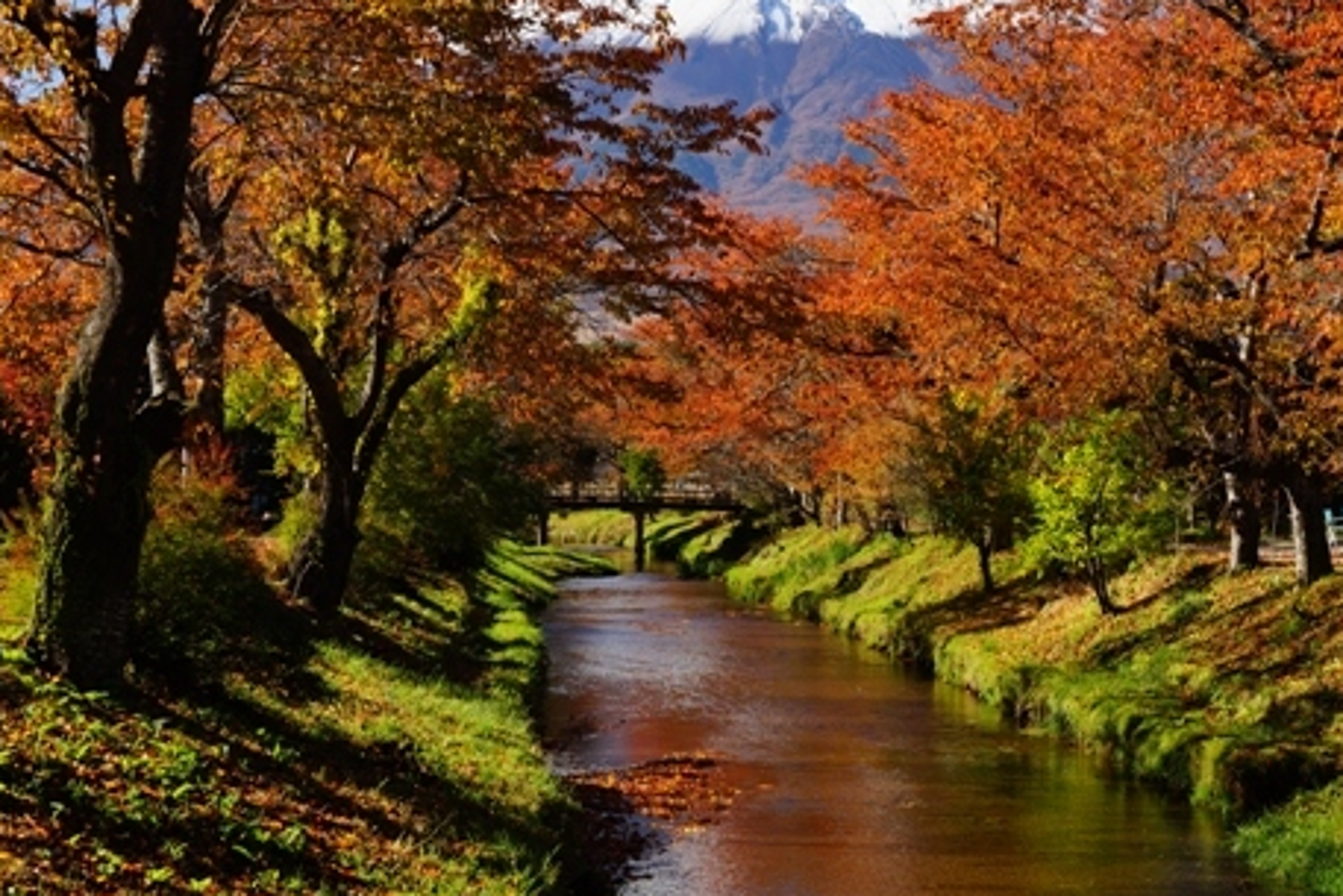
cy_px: 398
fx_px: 3134
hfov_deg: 24.0
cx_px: 920
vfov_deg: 16.3
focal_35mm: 84
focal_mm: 60
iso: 100
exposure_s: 1/100
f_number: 7.1
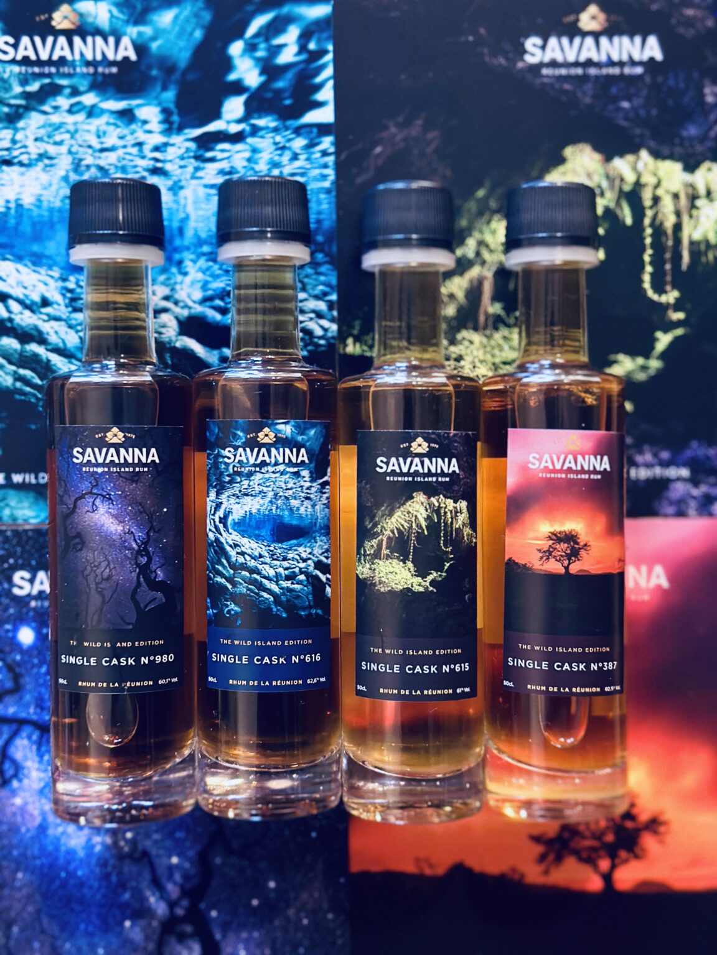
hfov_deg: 30.3
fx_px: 1326
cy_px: 478
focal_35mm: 48
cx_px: 358
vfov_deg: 39.7
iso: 800
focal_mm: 6.86
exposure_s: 1/25
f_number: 1.78
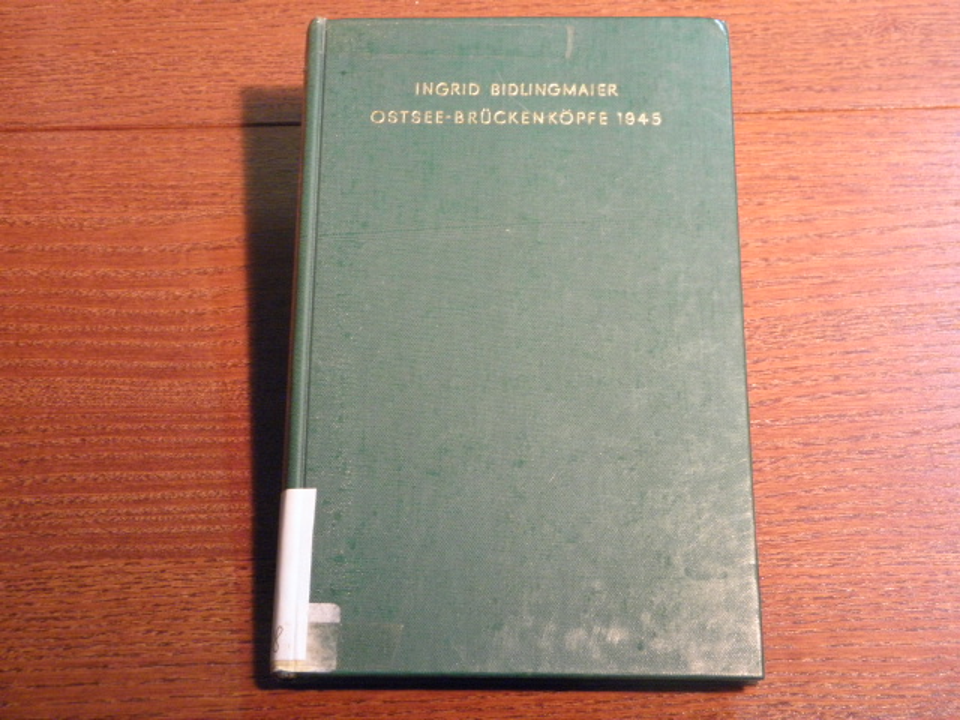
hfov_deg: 35.5
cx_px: 480
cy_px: 360
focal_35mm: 54
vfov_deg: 27.0
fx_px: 1498
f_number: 4.1
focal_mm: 9.7
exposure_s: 1/4
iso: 400
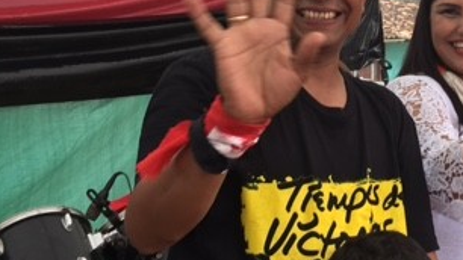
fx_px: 810
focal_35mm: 66
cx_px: 378
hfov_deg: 31.0
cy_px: 101
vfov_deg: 18.2
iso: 25
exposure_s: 1/143
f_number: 2.2
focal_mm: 4.15
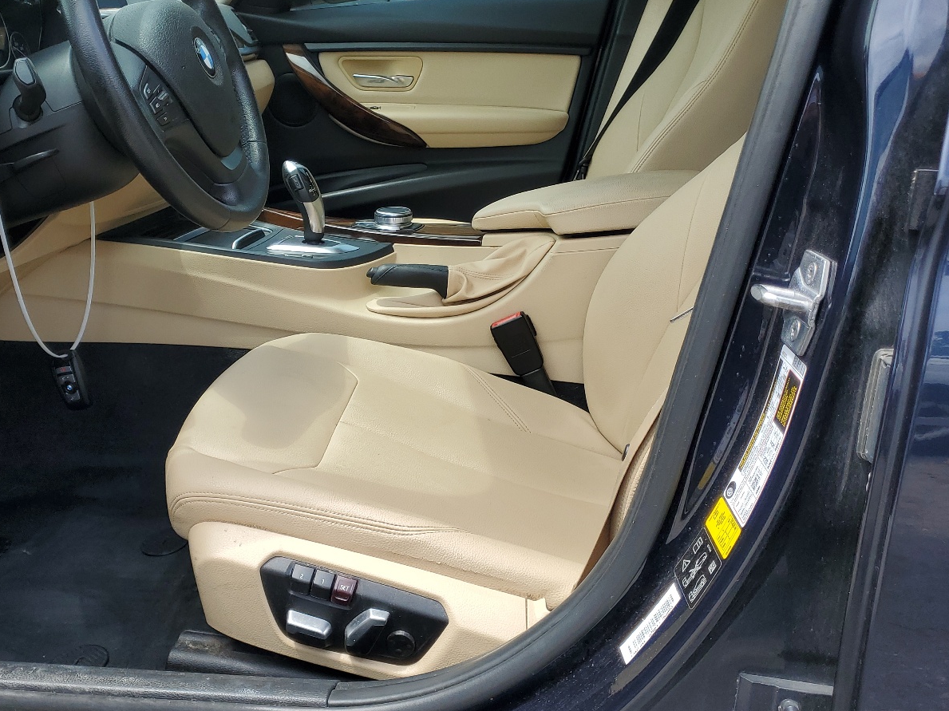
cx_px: 385
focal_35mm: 35
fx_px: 959
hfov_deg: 52.3
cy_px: 298
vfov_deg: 40.6
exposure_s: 1/1111
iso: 50
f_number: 1.5
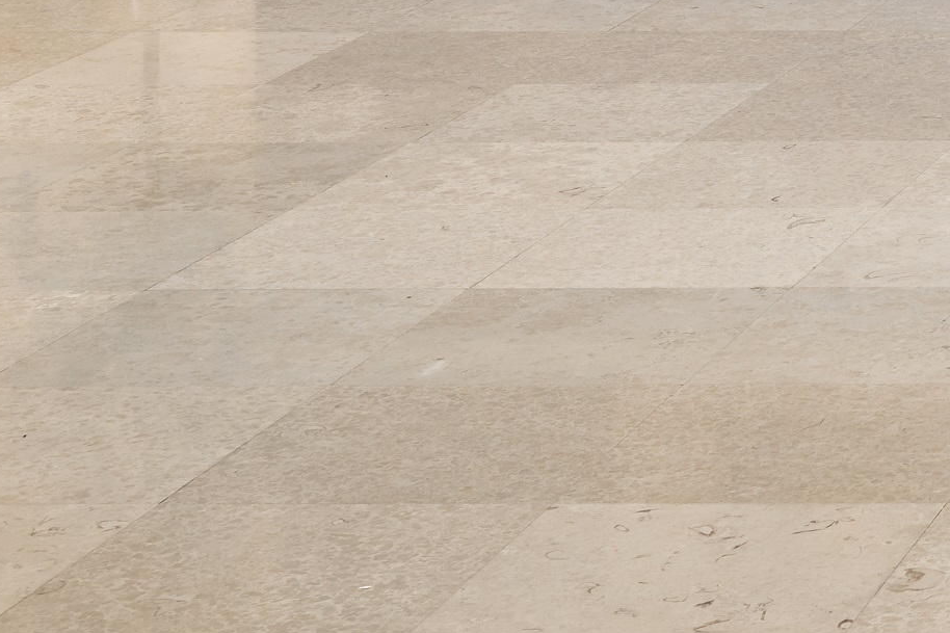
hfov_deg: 13.5
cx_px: 1809
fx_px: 3509
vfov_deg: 9.4
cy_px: -754
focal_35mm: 133
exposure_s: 1.3
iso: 64
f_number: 9
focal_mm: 30
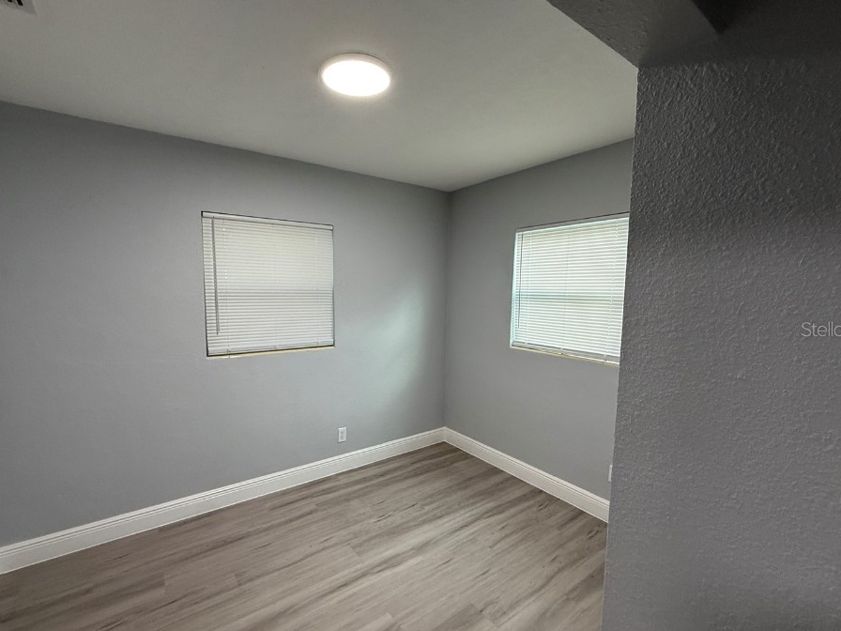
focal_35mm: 16
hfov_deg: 94.5
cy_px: 329
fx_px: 389
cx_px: 409
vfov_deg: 78.1
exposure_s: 1/120
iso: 160
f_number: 2.2
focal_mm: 2.22
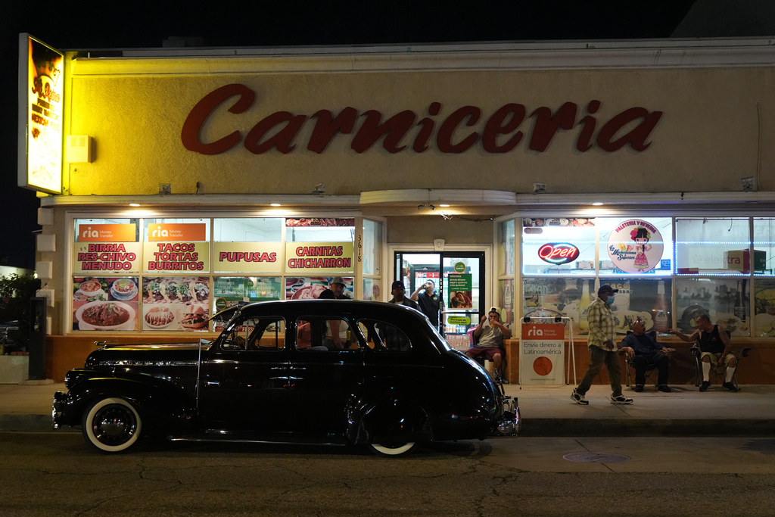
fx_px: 861
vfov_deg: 33.4
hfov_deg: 48.5
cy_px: 258
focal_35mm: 40
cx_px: 388
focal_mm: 40
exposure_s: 1/100
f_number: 3.2
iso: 5000
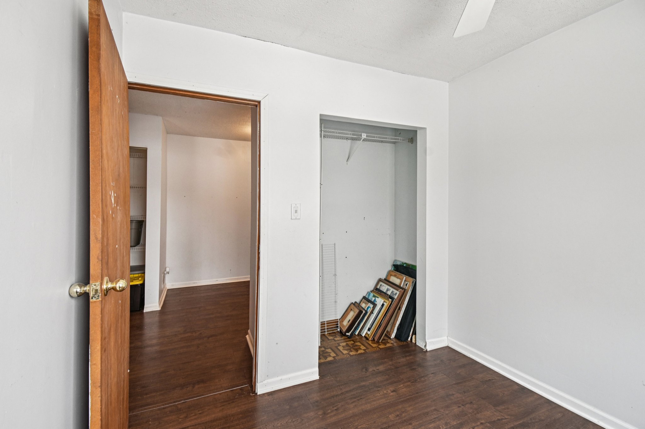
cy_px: 214
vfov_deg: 77.3
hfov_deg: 100.4
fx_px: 269
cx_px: 322
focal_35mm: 15
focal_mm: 10
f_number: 8
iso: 400
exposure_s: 1/15
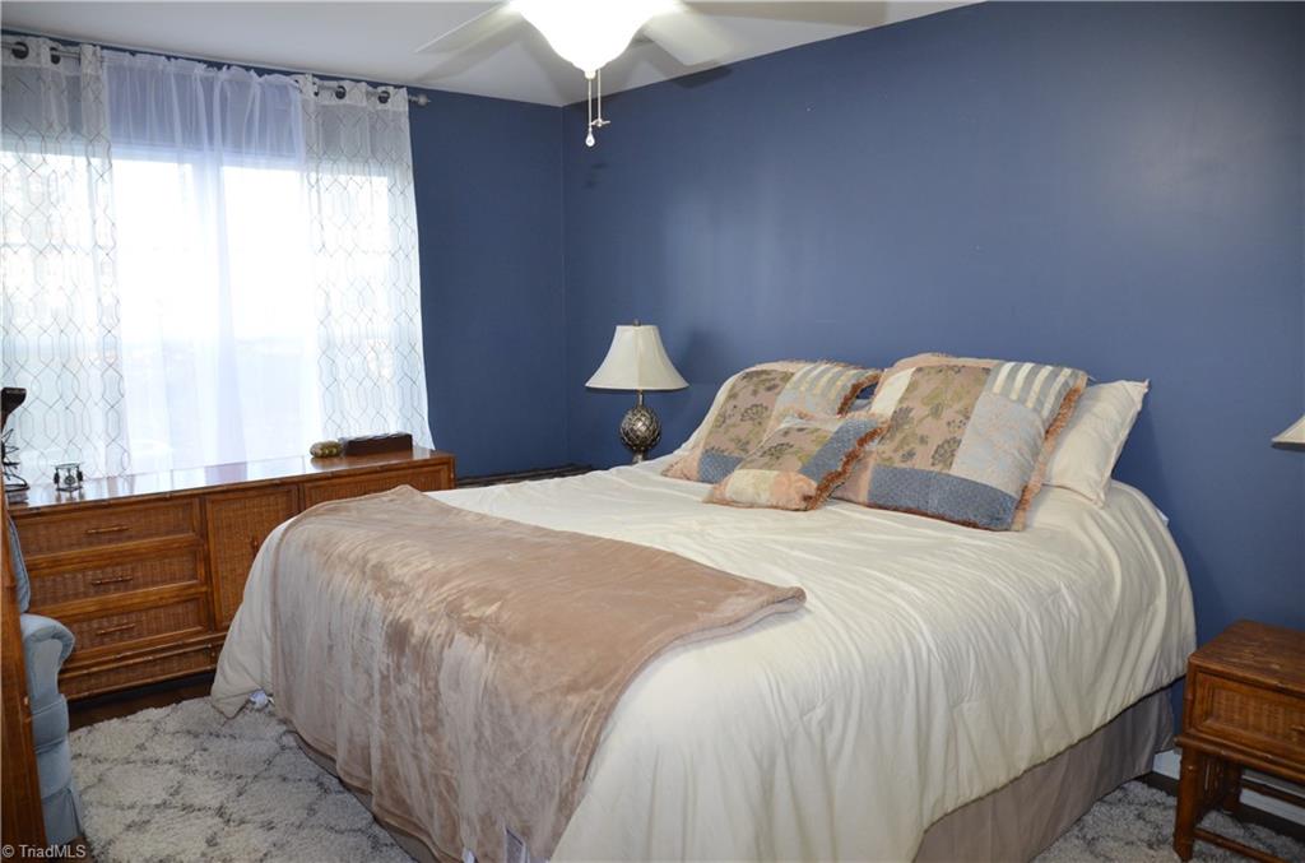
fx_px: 922
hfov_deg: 70.6
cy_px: 432
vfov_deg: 50.2
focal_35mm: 26
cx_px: 652
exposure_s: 1/50
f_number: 3.5
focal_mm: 17
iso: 800
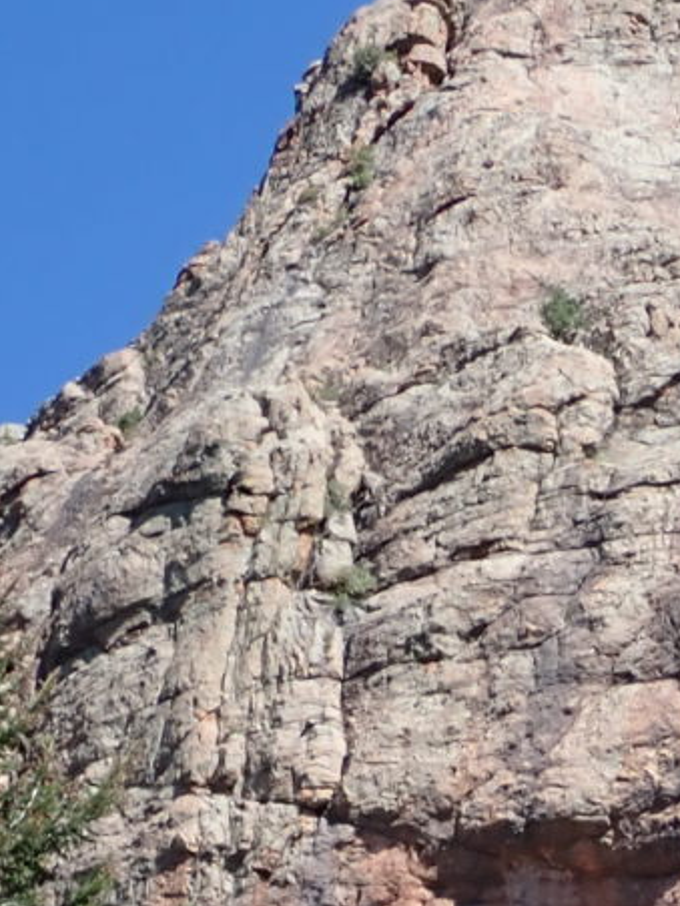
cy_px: 1171
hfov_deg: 4.2
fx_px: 9272
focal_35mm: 354
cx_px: 1071
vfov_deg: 5.6
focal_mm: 18
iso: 100
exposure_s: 1/200
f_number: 6.3
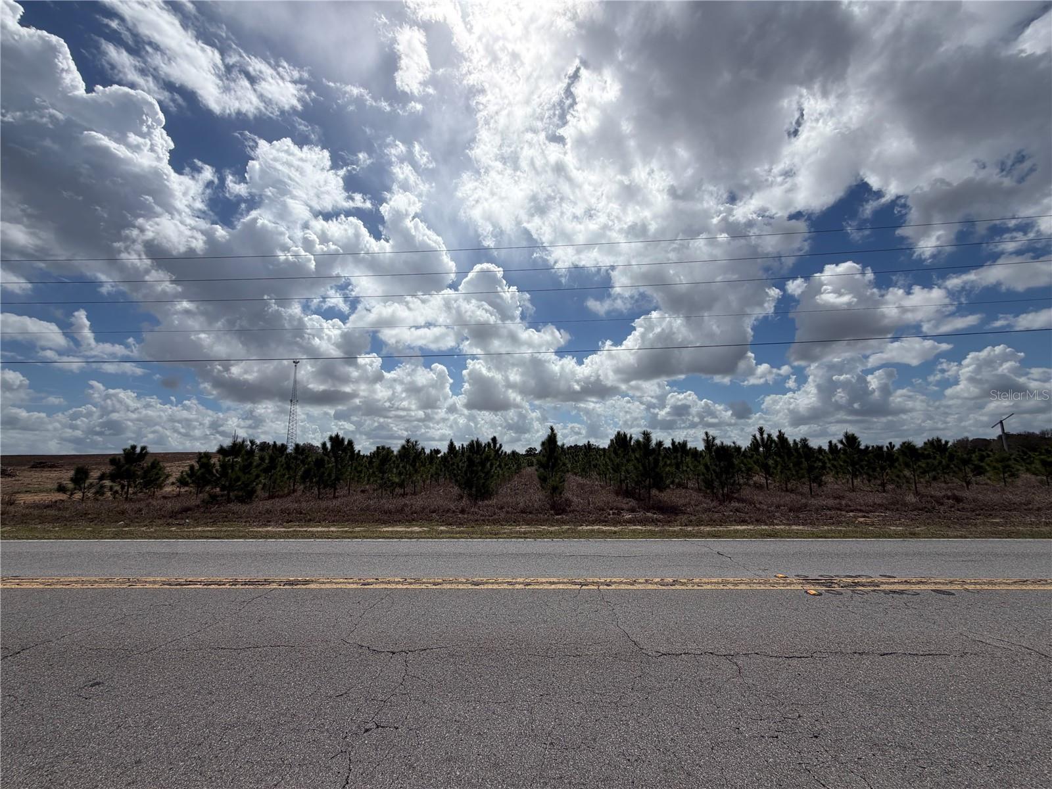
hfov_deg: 102.1
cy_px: 394
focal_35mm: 14
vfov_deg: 85.7
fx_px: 425
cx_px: 526
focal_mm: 2.22
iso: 20
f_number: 2.2
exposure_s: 1/3289
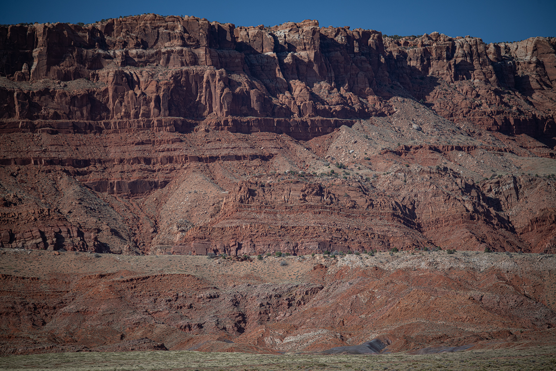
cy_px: 186
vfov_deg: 6.2
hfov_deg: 9.4
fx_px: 3398
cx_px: 278
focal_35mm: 220
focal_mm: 220
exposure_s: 1/250
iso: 110
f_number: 5.6
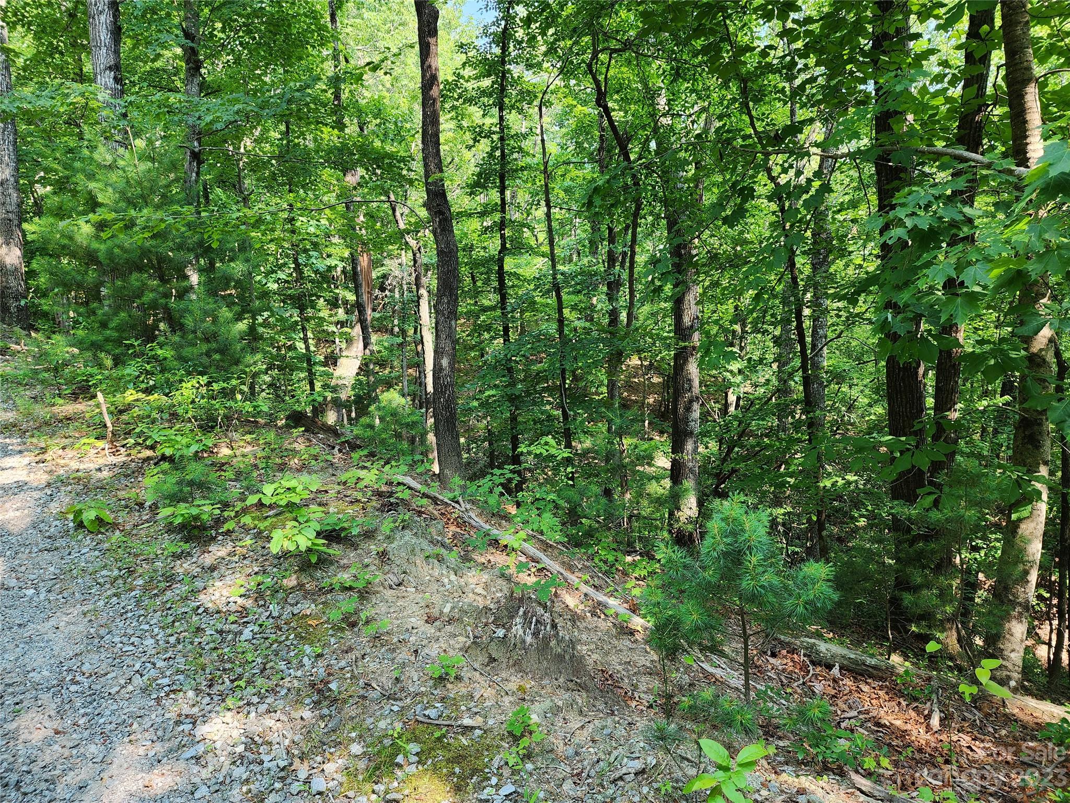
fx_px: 711
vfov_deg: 58.9
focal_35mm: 23
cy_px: 402
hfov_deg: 73.9
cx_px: 535
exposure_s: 1/180
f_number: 1.8
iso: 80
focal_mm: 6.4
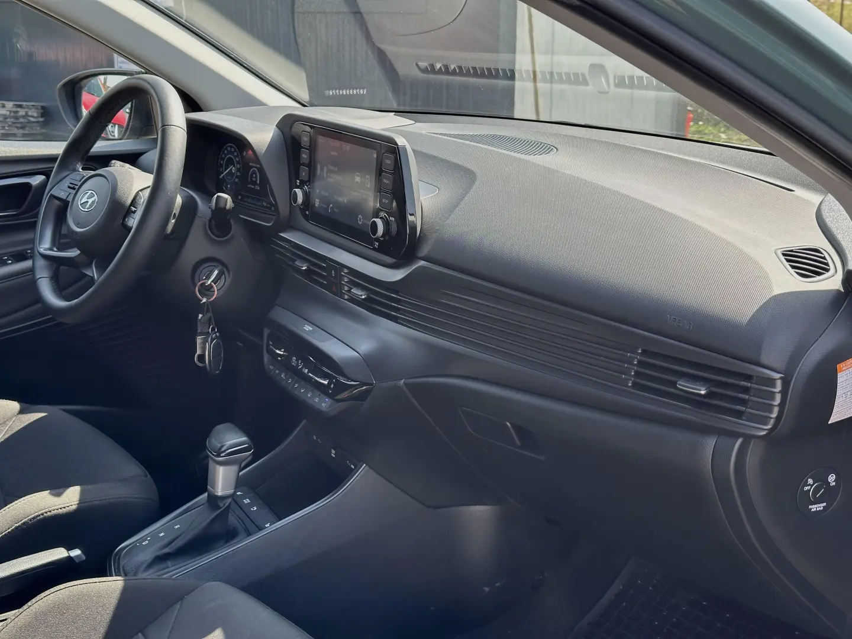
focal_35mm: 48
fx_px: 1181
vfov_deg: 30.3
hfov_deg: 39.7
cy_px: 320
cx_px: 426
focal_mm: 6.86
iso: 64
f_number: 1.78
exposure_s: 1/426
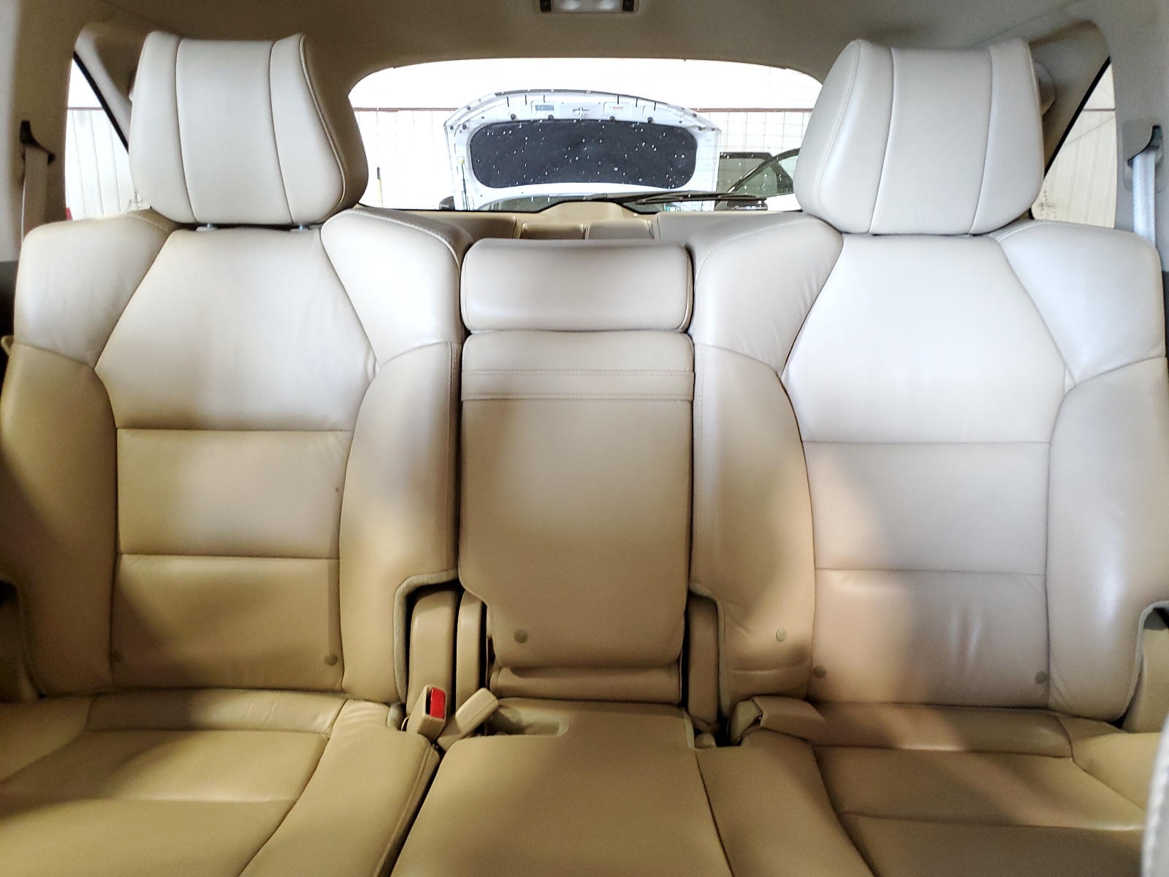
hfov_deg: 67.3
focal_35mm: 26
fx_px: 878
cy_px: 438
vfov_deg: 53.1
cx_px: 584
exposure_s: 1/15
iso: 301
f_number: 1.5
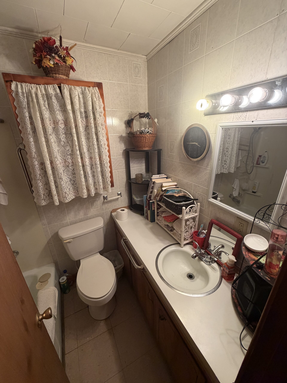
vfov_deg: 102.1
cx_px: 144
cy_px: 192
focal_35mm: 14
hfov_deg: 85.7
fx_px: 155
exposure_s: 1/120
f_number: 2.2
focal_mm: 2.22
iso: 320
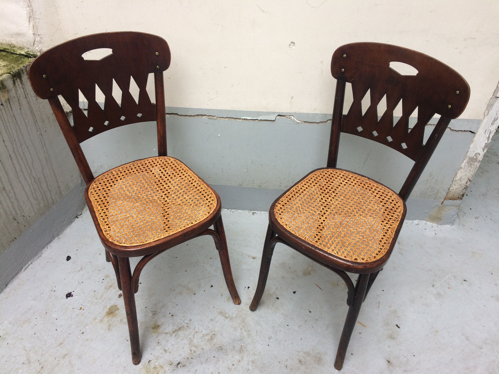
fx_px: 418
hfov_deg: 61.7
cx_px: 250
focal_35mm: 29
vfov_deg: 48.2
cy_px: 187
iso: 40
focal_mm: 4.15
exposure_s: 1/50
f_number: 2.2
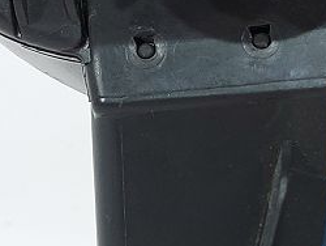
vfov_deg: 11.1
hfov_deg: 14.6
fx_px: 1254
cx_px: 328
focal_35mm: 133
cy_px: 192
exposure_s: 1/50
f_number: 1.8
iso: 80
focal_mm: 5.23
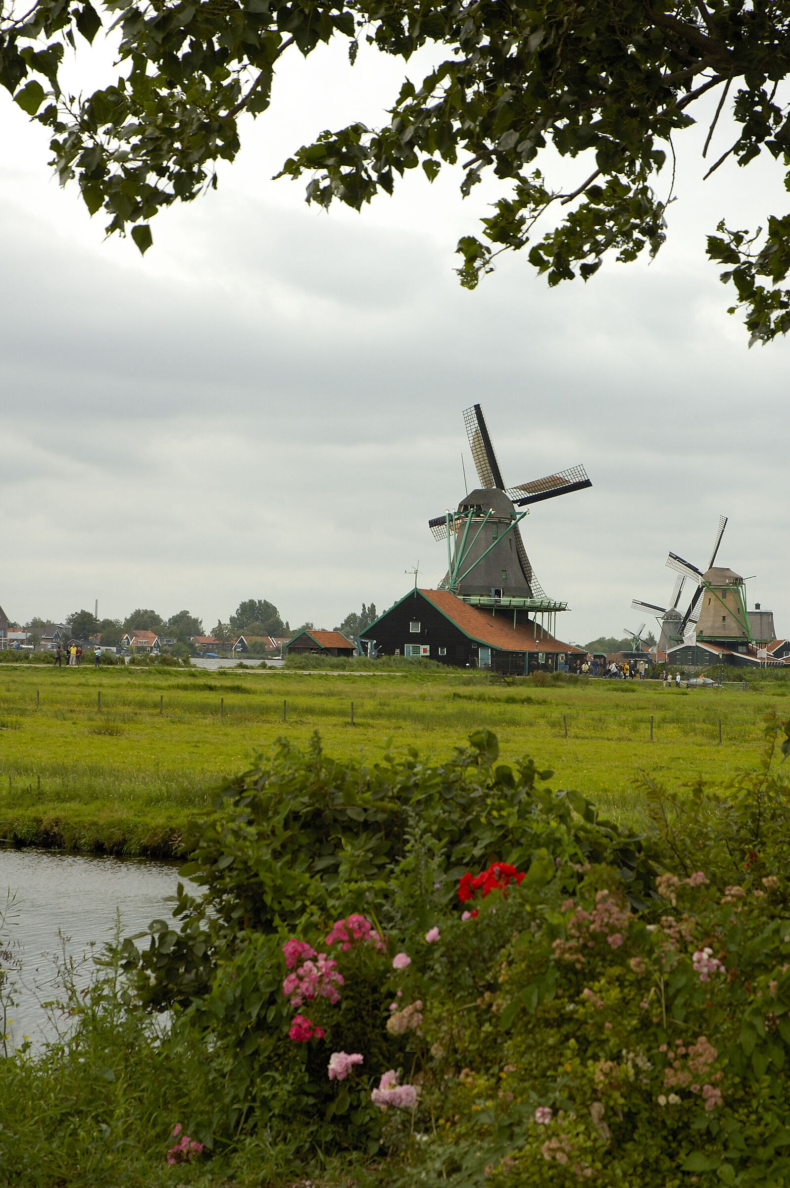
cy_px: 594
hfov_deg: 18.2
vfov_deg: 27.0
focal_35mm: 75
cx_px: 395
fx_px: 2473
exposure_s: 1/250
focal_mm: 50
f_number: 8
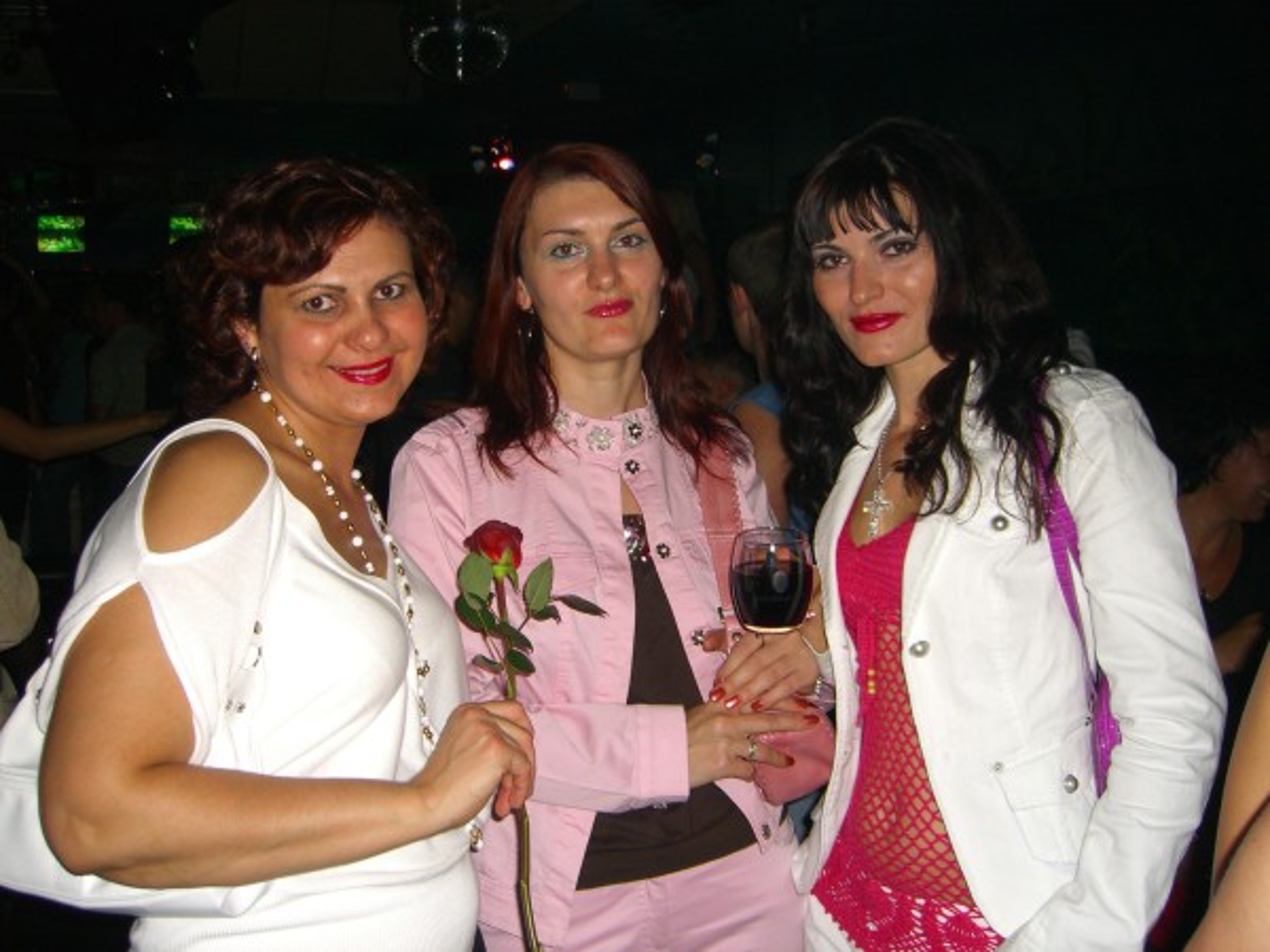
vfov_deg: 37.7
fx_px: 1394
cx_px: 635
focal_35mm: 38
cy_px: 476
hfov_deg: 49.0
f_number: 2.8
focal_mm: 7.9
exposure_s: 1/60
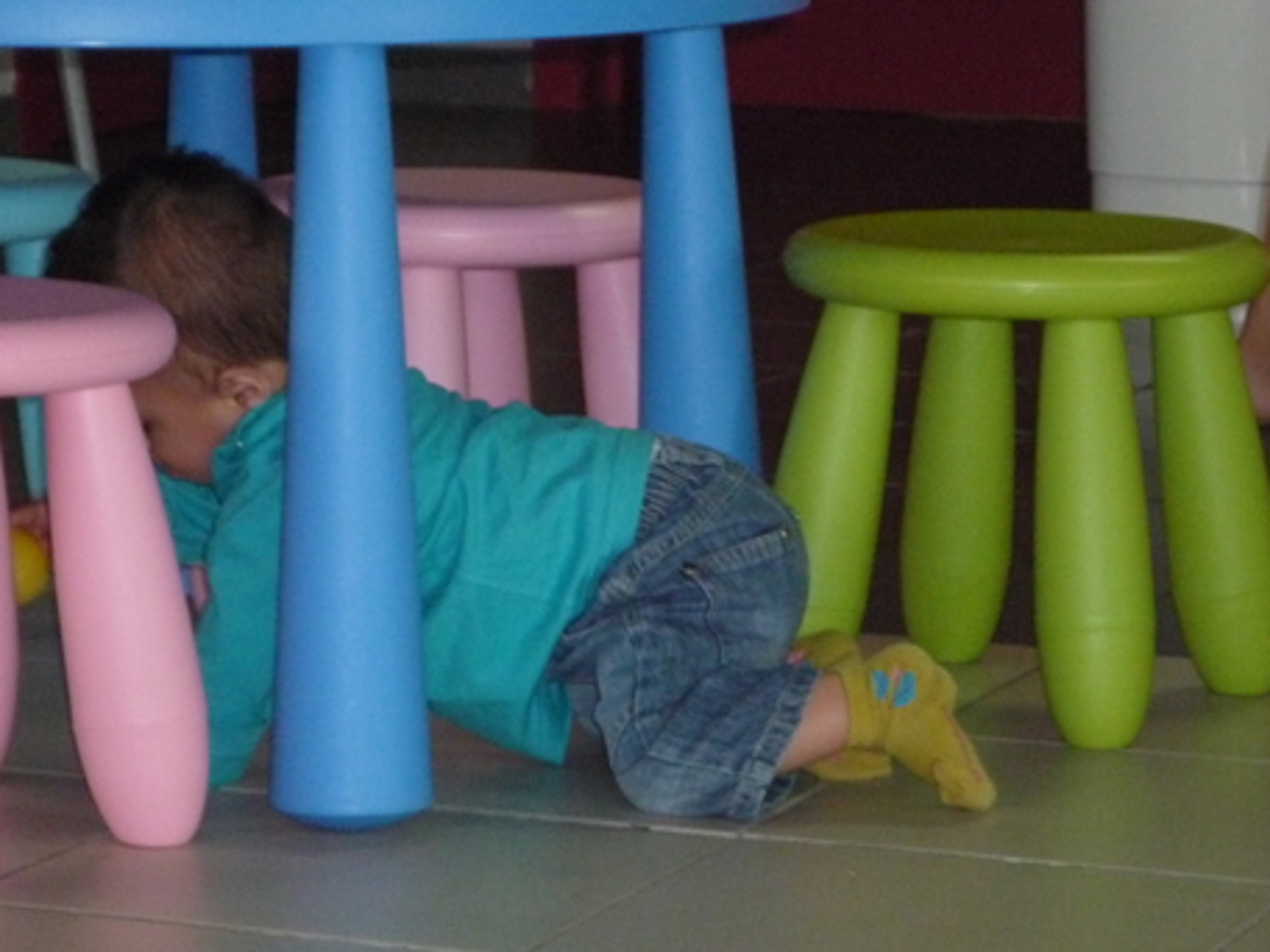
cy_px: 387
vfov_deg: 9.4
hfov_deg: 12.5
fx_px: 5797
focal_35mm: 158
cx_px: 654
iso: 640
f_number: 5.8
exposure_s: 1/60
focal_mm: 20.8
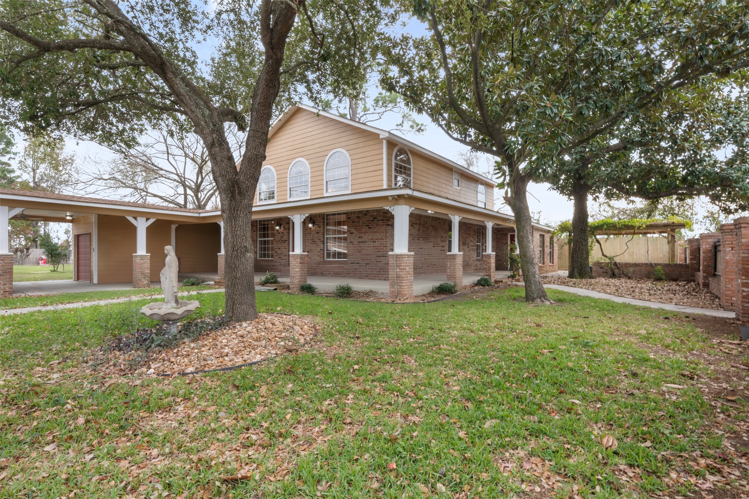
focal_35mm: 17
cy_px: 250
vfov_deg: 70.4
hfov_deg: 93.3
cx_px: 374
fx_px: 354
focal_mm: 17
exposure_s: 1/8
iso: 800
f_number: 9
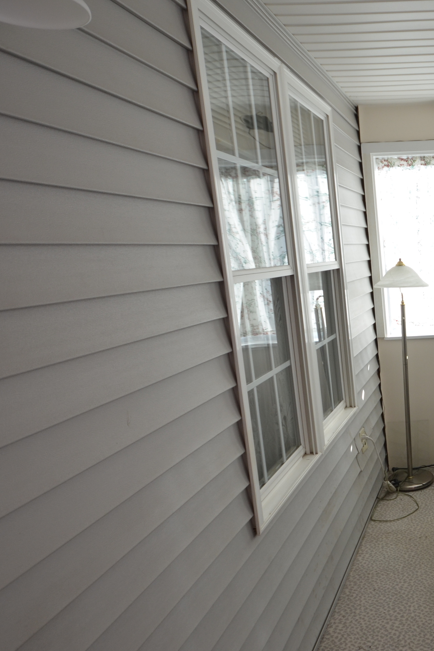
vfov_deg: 57.2
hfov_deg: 34.3
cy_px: 335
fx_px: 597
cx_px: 484
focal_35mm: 33
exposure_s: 1/125
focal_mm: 12
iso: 200
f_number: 5.6
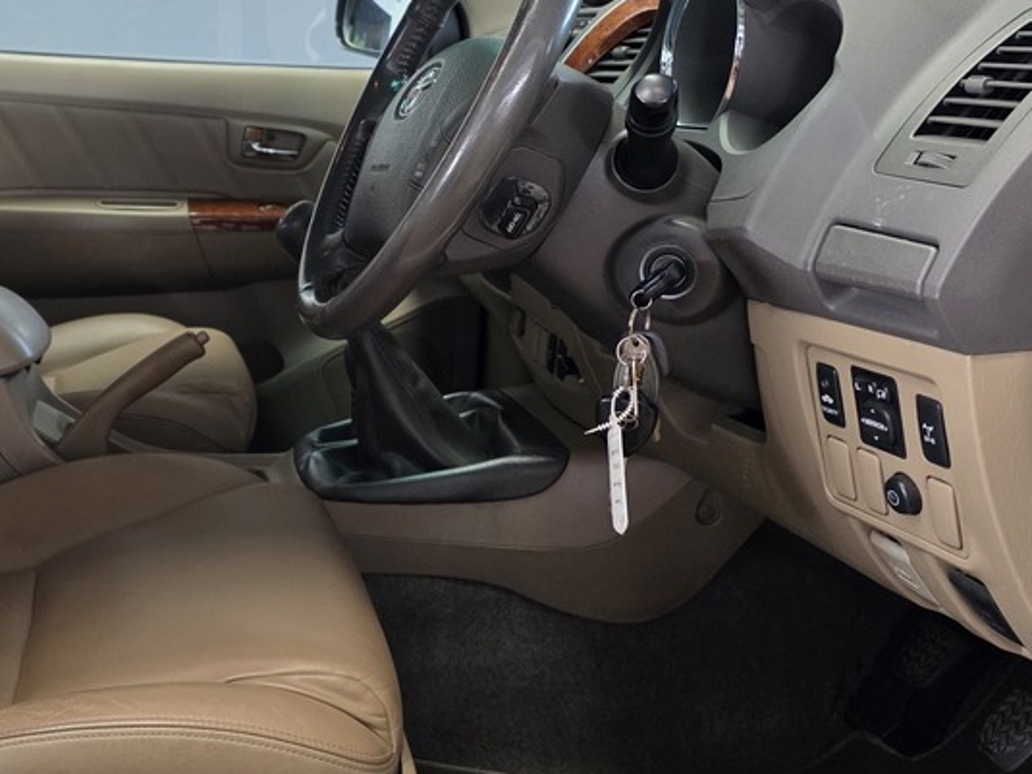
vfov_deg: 32.8
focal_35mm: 44
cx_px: 185
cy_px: 340
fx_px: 1311
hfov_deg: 40.9
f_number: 1.7
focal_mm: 6.25
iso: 200
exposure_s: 1/100
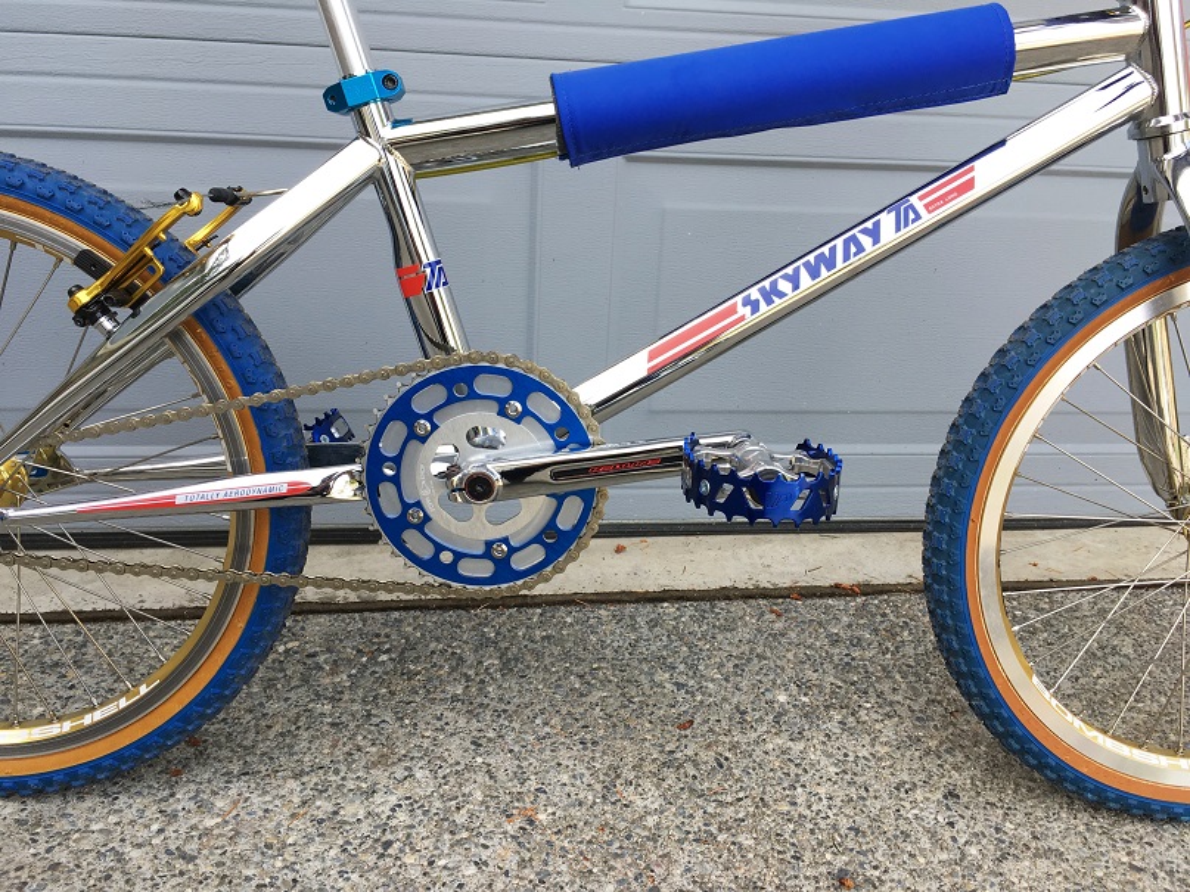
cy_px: 446
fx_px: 997
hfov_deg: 61.7
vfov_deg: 48.2
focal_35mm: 29
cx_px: 595
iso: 25
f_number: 2.2
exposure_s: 1/200
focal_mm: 4.15
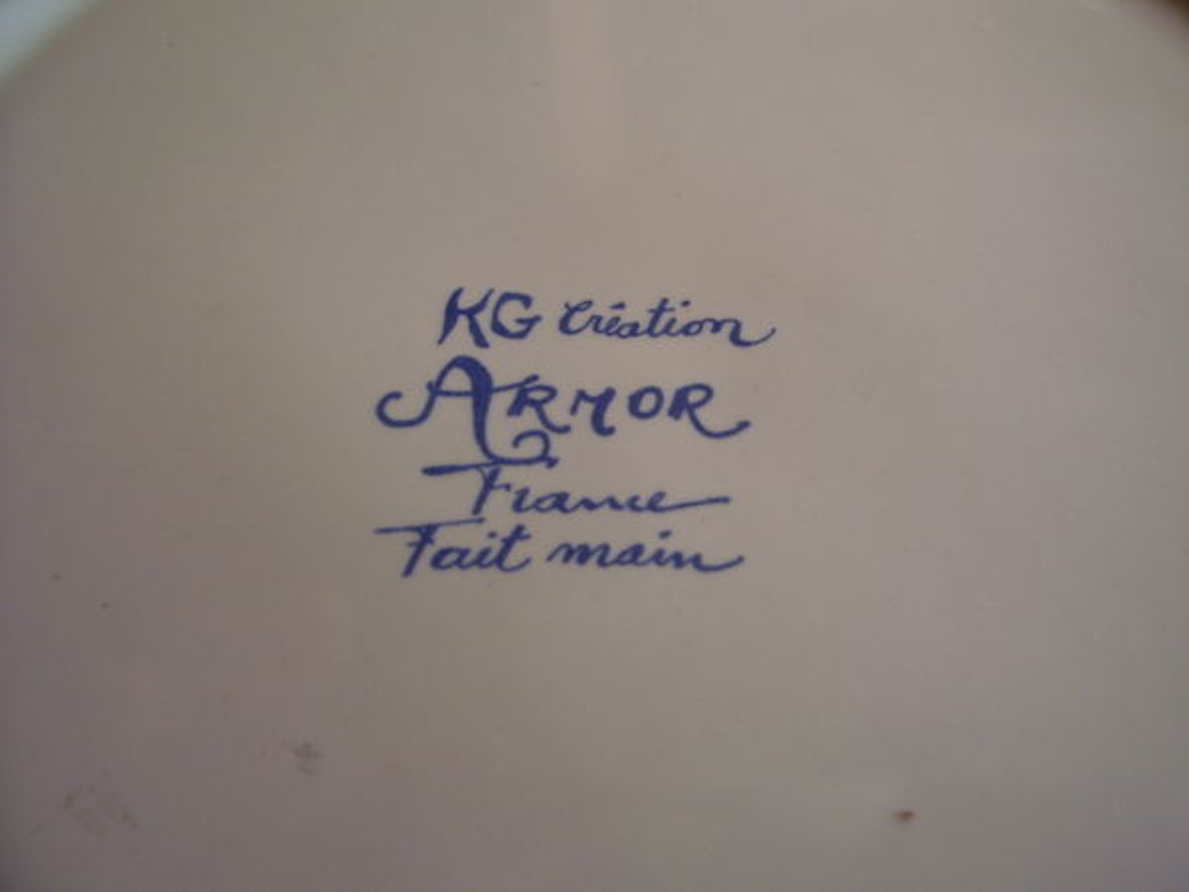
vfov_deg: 41.8
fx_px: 1168
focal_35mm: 34
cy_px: 446
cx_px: 594
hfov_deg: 54.0
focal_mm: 5.6
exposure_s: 1/180
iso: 80
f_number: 2.7
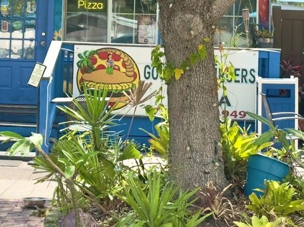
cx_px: 82
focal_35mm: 137
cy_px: -43
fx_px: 1202
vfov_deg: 10.6
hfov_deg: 14.4
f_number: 1.78
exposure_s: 1/1272
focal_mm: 6.86
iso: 64
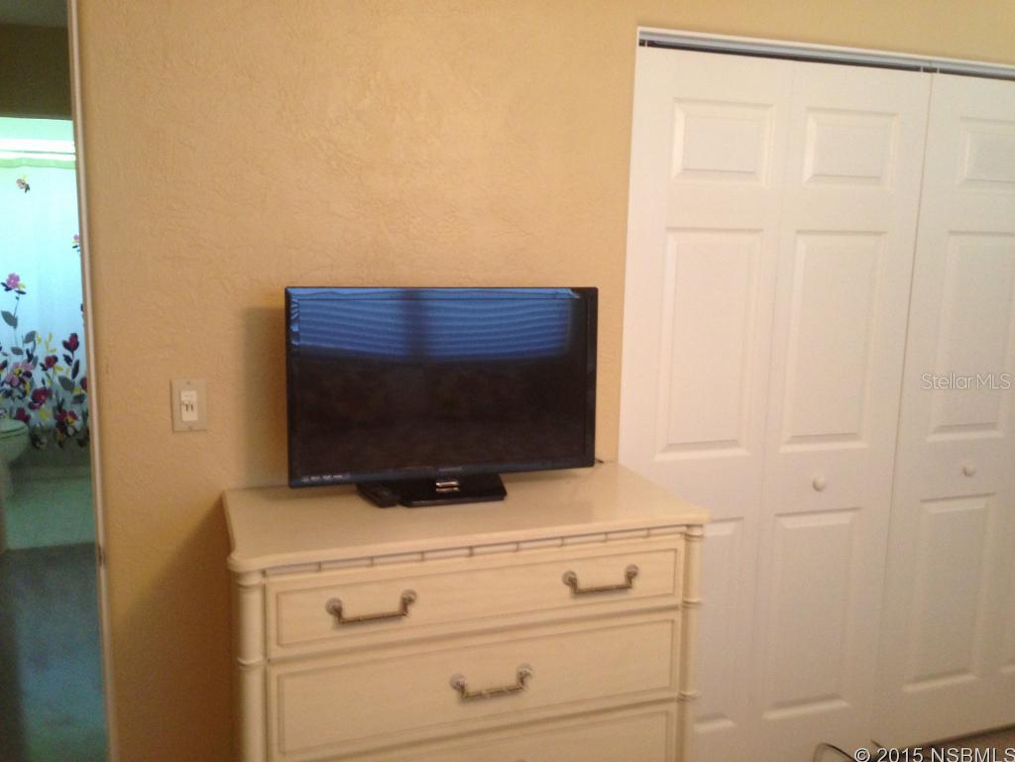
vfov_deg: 43.0
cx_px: 508
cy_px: 381
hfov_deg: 55.3
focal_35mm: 33
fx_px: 968
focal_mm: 4.13
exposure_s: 1/20
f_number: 2.4
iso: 200
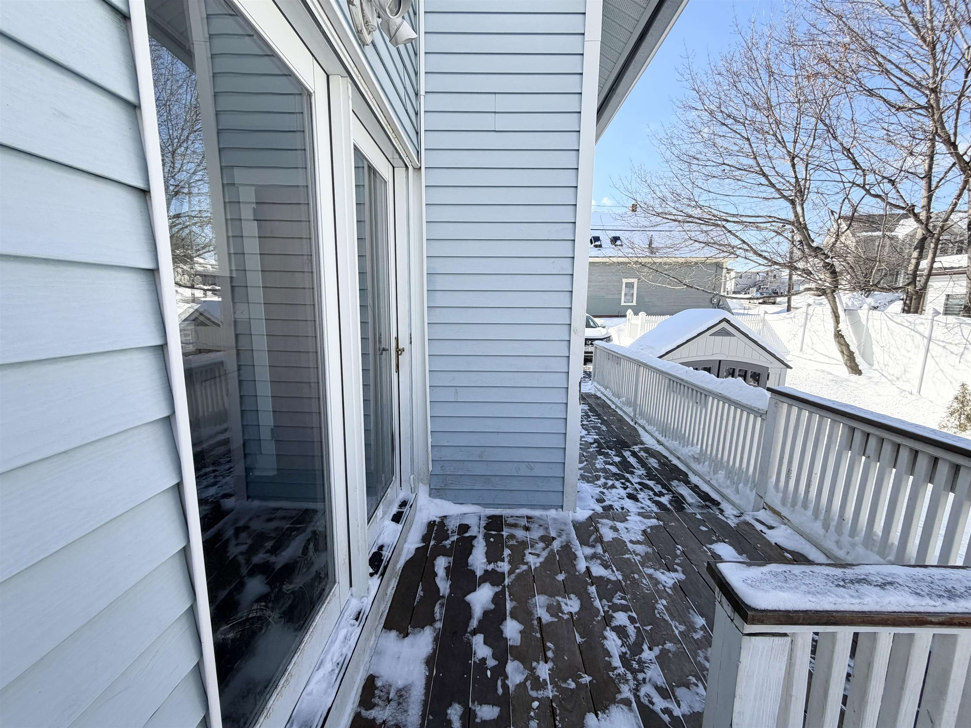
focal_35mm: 14
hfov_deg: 102.1
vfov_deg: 85.7
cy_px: 364
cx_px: 486
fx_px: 393
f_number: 2.2
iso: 40
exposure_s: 1/717
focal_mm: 2.22
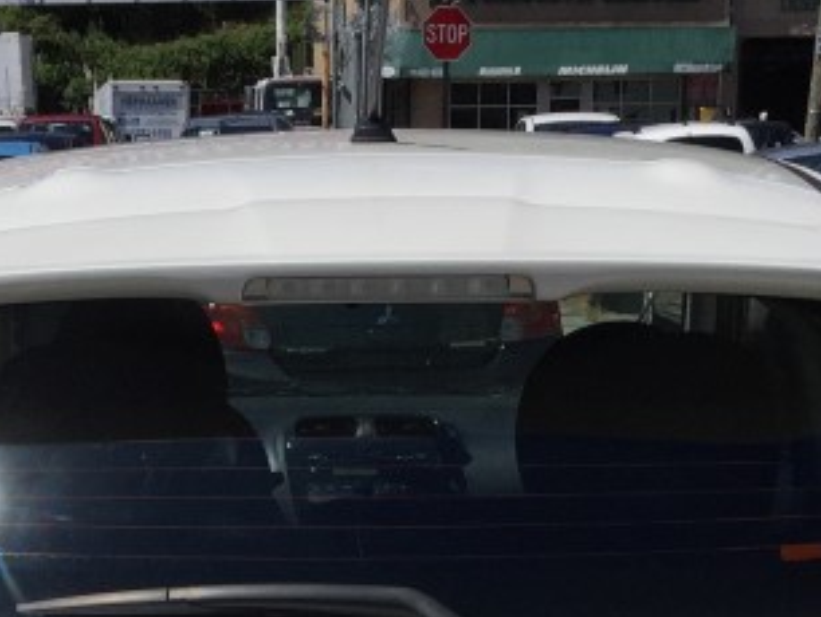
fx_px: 2302
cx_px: 244
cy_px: 966
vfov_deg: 14.1
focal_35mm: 97
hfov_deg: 20.1
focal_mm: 4.15
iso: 32
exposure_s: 1/5650
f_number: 2.2
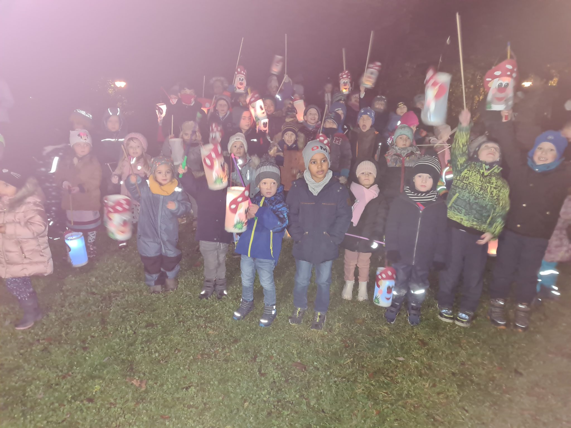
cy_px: 214
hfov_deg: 67.3
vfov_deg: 53.1
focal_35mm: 26
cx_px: 286
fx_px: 429
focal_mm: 5.4
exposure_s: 1/20
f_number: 1.8
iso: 1600
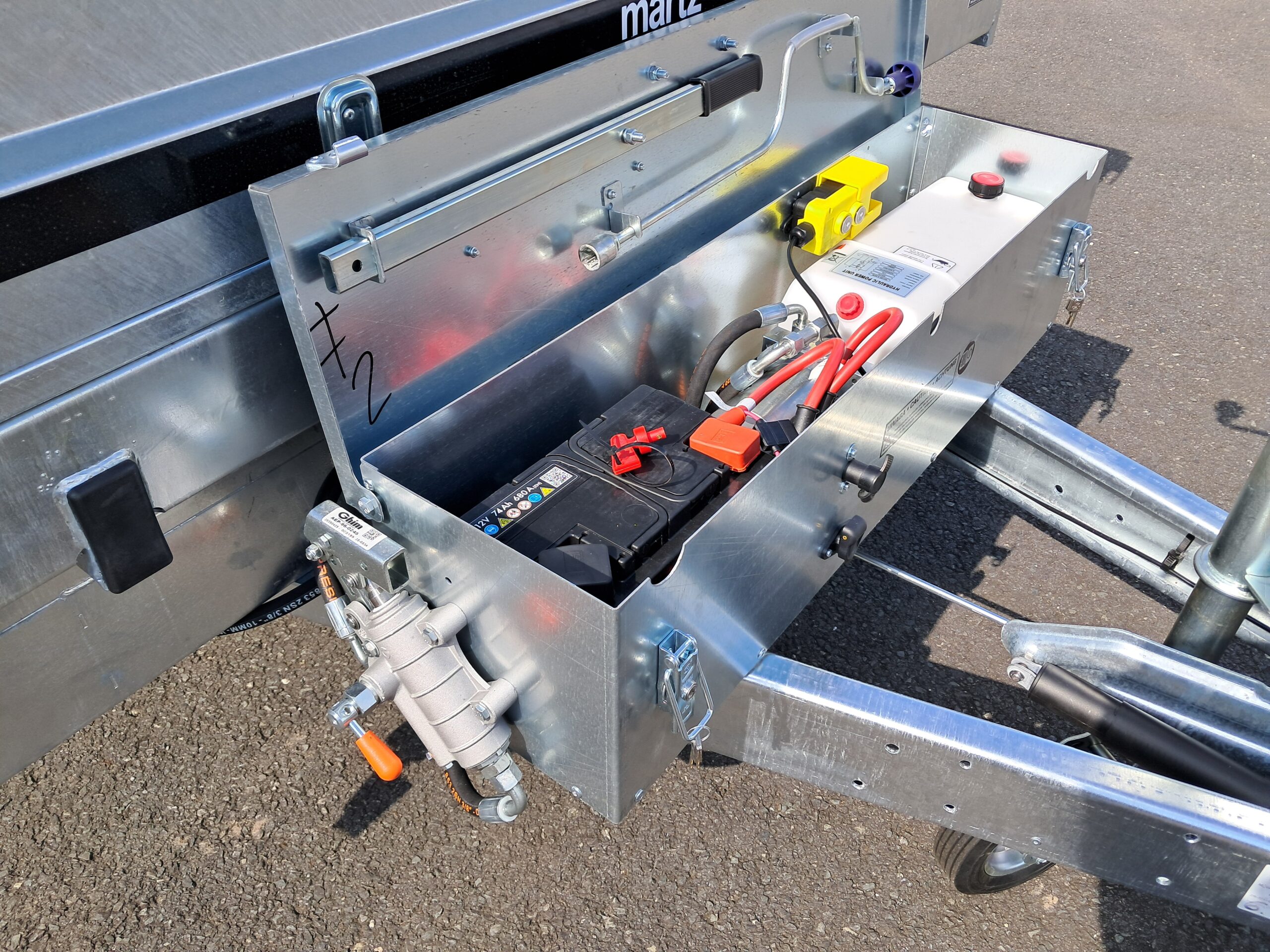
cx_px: 635
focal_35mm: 27
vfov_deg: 51.4
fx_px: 991
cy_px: 476
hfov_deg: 65.3
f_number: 1.8
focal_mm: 4
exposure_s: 1/399
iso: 50
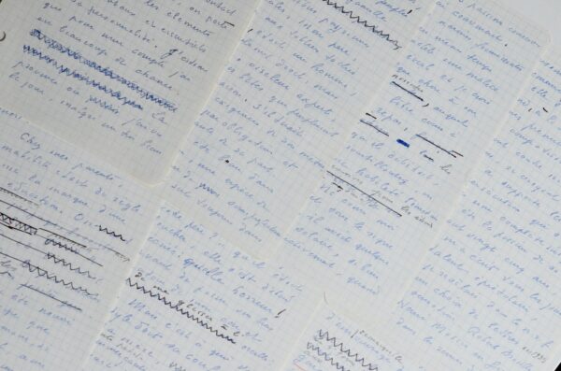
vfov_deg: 15.1
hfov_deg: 22.7
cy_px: 186
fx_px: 1399
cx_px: 280
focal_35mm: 90
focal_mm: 60
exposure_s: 1/400
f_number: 5
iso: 4000
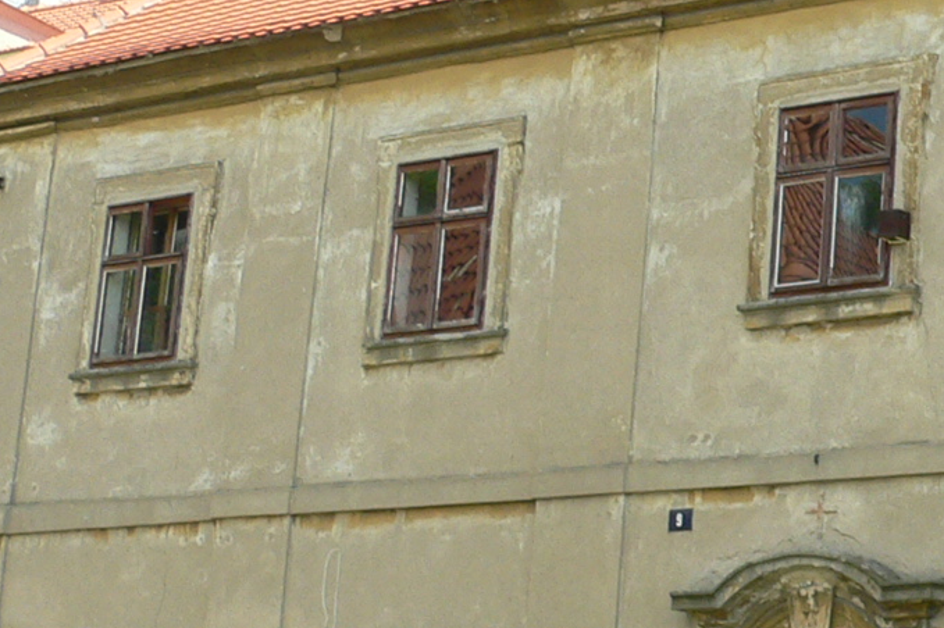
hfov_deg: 17.1
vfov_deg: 12.1
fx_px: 2962
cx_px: 1222
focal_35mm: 113
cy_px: 315
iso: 100
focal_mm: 6
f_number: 4
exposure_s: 1/400
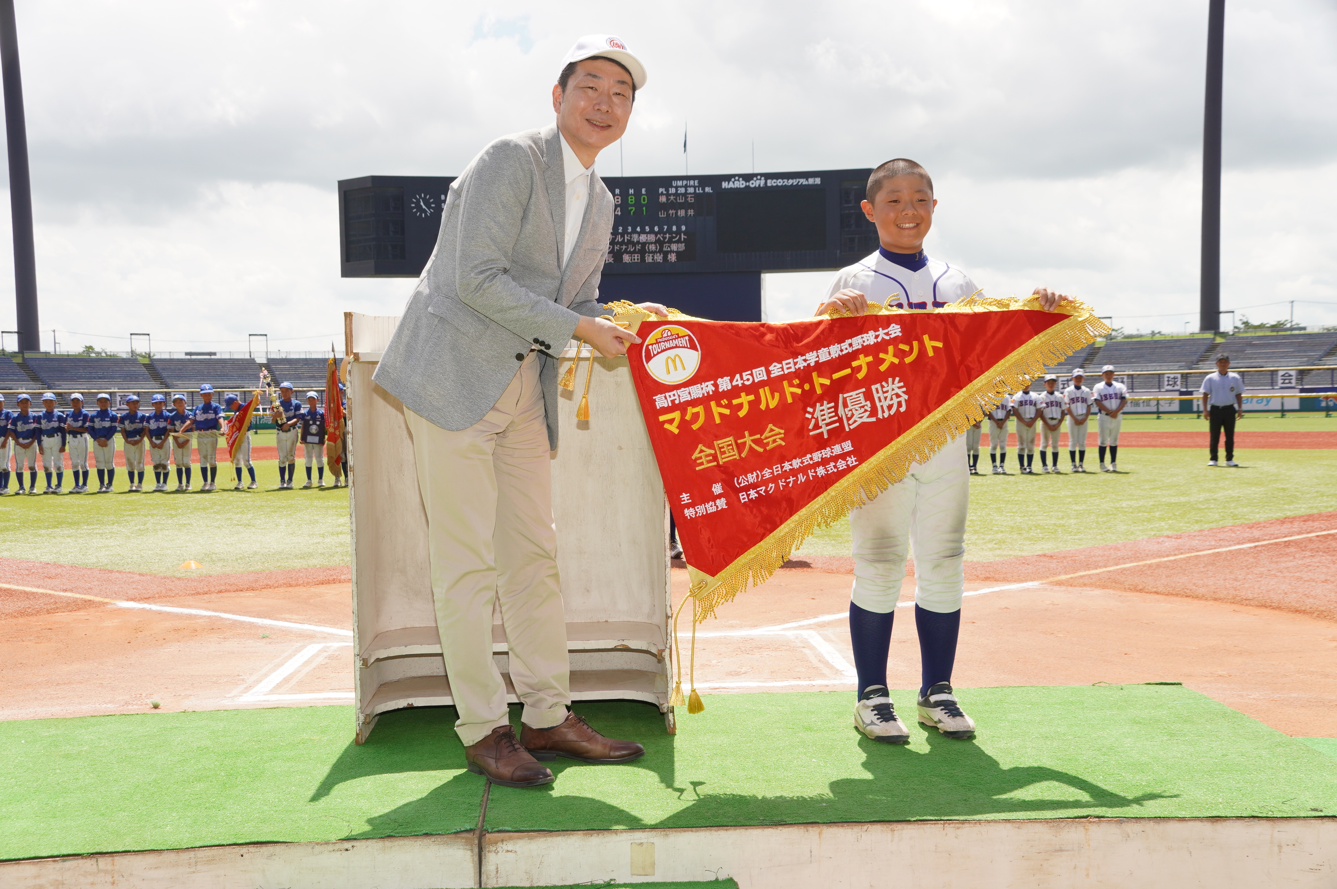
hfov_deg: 46.4
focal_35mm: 42
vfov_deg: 31.8
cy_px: 444
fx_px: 1558
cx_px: 668
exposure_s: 1/160
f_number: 8
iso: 100
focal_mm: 28
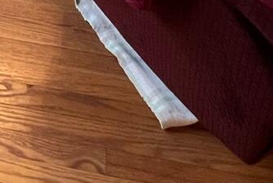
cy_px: -282
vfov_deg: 12.4
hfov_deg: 23.5
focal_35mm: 82
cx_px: -14
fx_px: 622
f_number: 1.8
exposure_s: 1/60
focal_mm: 1.57
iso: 320
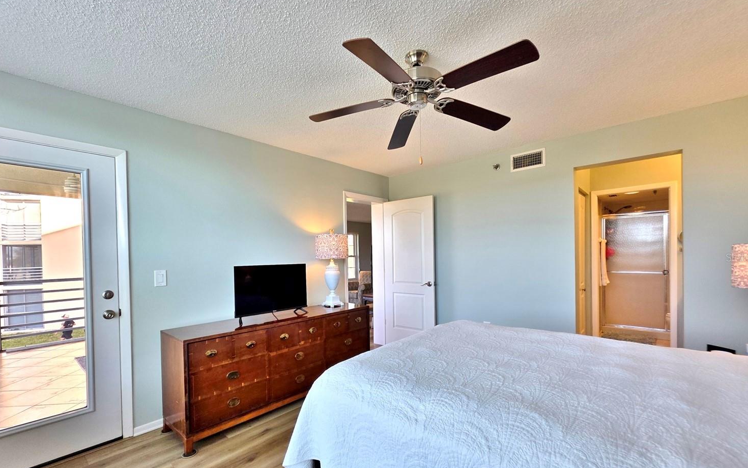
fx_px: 306
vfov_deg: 74.6
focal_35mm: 15
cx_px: 367
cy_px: 257
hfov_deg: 101.4
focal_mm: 2.2
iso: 64
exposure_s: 1/120
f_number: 1.9
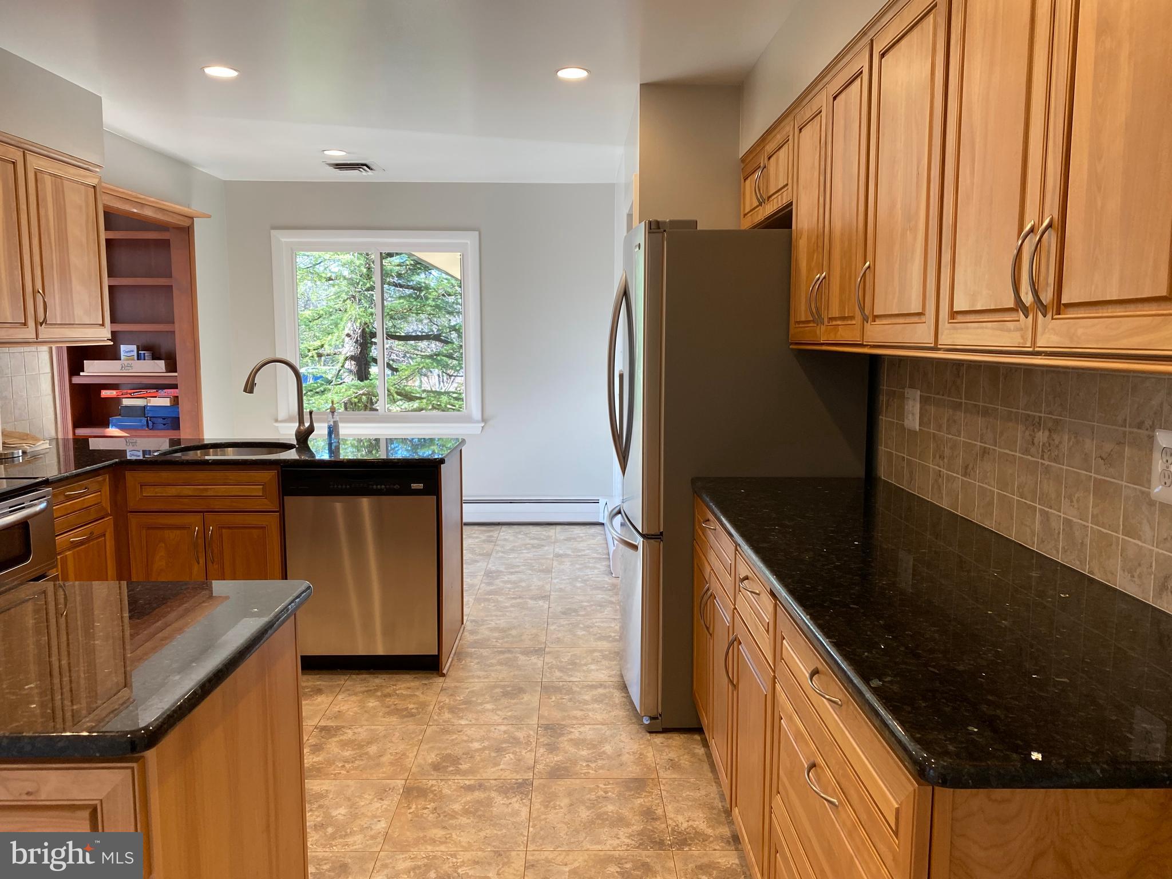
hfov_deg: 67.3
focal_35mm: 26
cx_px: 586
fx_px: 880
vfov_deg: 53.1
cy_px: 440
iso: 100
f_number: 1.8
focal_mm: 4.25
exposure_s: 1/120
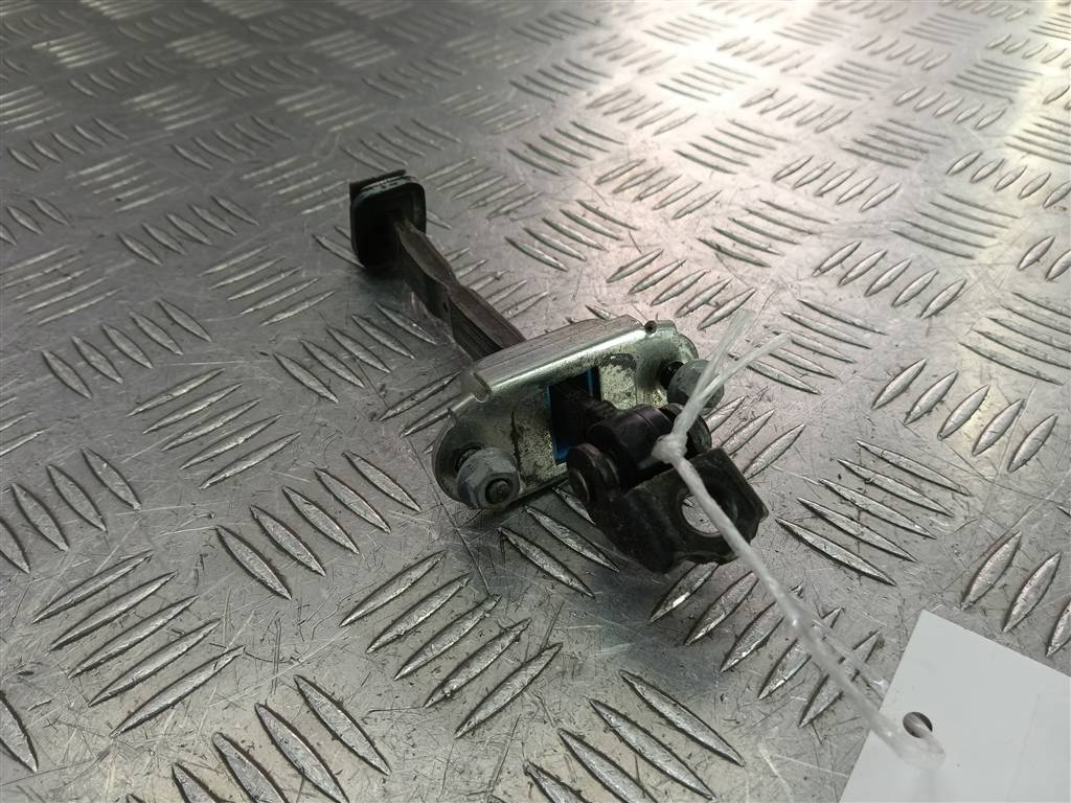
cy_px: 402
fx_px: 835
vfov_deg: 51.4
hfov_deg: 65.3
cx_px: 536
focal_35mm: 27
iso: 96
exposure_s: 1/100
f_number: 1.6
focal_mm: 4.11
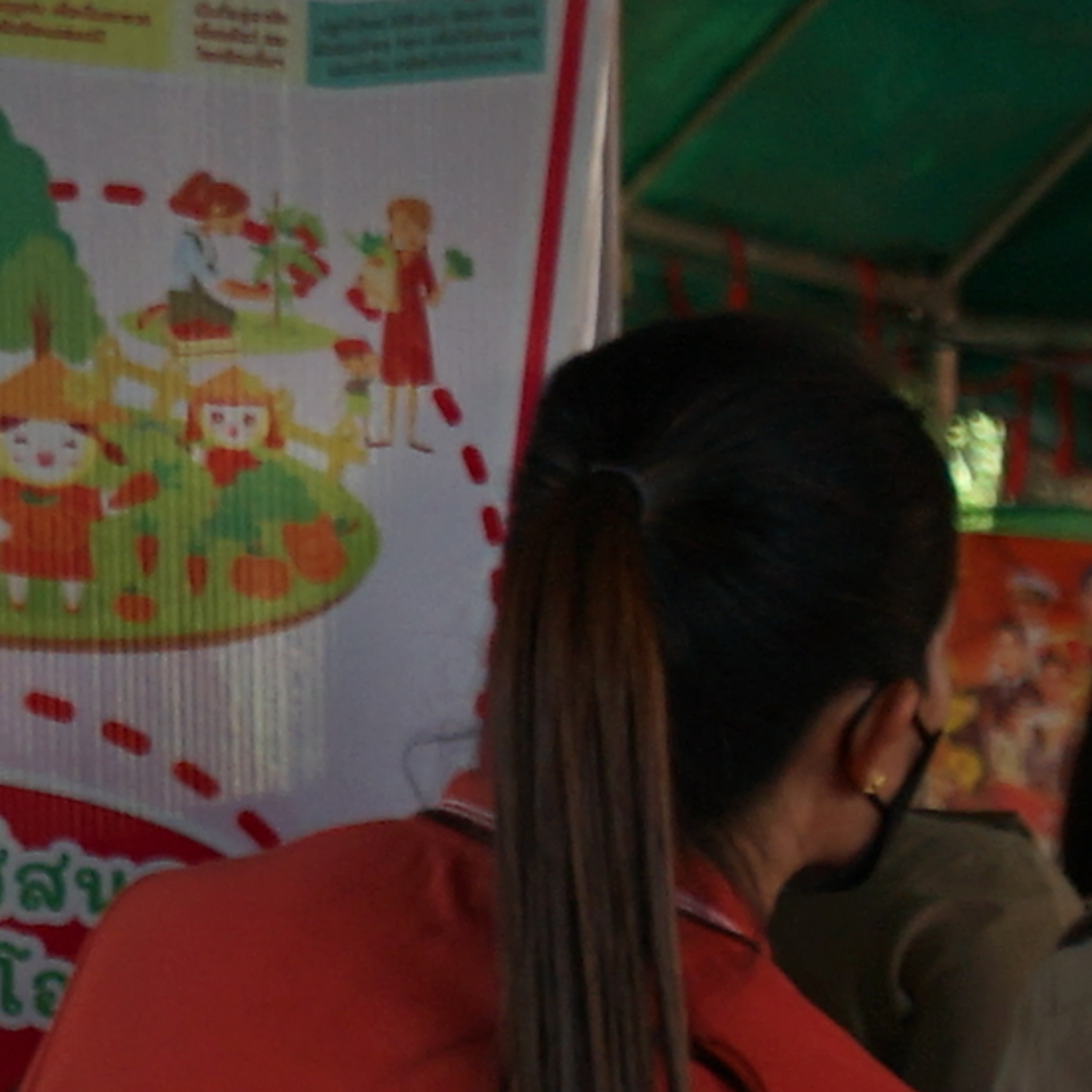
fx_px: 9244
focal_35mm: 259
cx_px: 3575
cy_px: 2683
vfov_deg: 6.4
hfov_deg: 6.1
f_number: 5
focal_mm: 28
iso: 100
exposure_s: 1/80
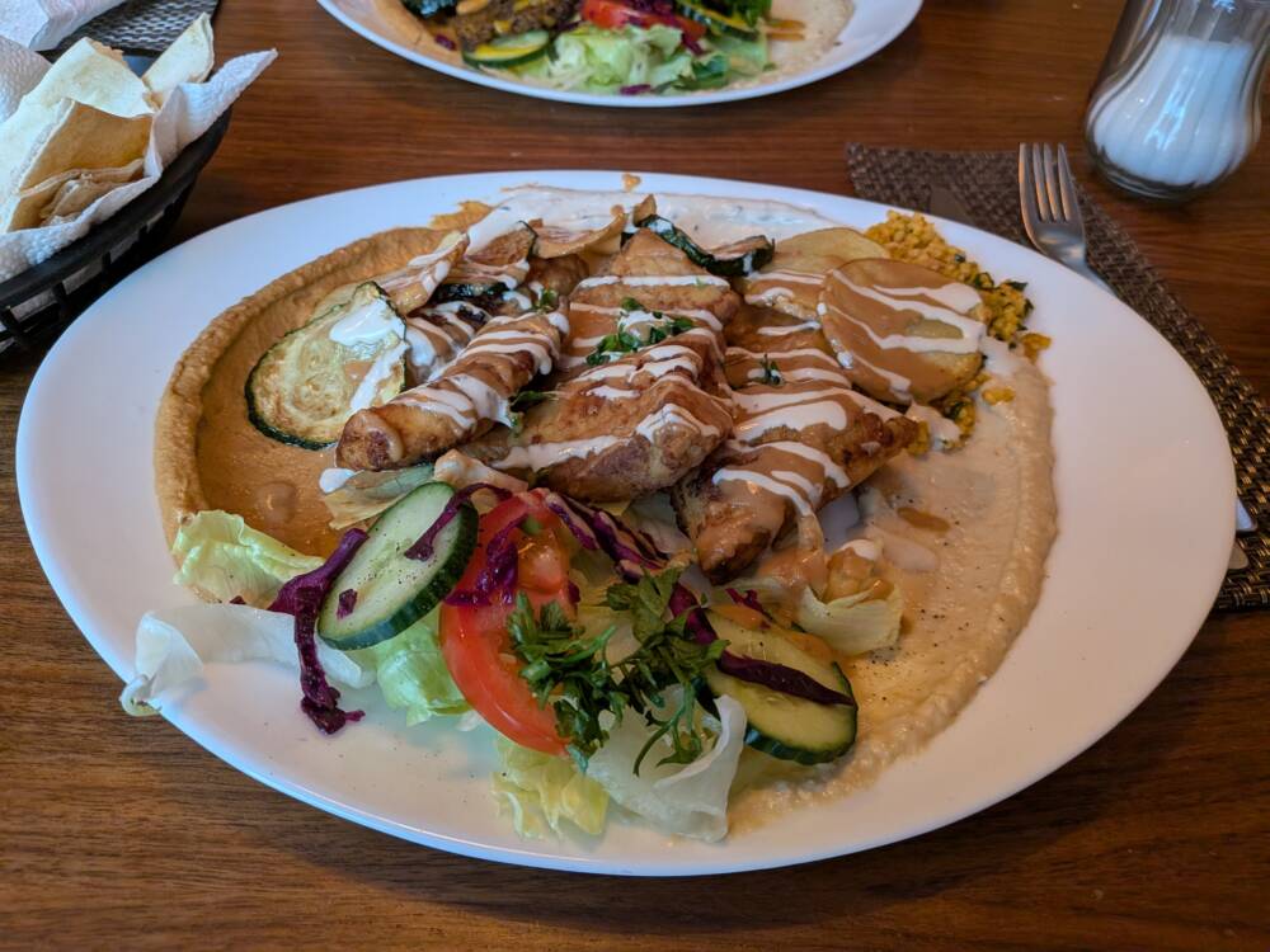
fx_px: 881
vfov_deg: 56.8
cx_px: 635
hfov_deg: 71.6
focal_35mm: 24
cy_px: 476
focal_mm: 4.53
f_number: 1.7
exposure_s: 1/100
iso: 719
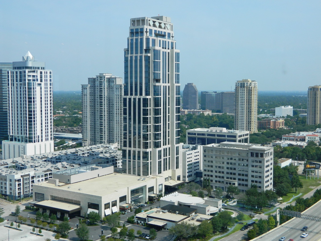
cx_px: 160
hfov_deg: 40.4
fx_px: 436
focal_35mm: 47
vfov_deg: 30.9
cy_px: 120
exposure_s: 1/500
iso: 80
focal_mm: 8.4
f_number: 3.6
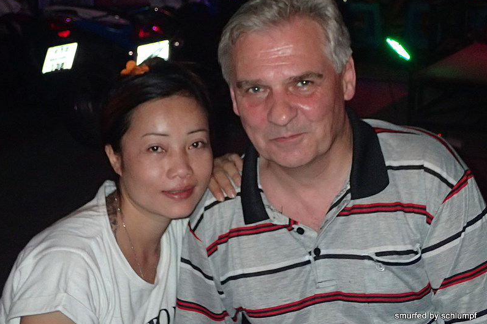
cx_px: 243
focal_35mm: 68
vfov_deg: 20.0
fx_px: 920
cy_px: 147
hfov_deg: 29.7
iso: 800
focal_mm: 11.78
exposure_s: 1/60
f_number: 3.8
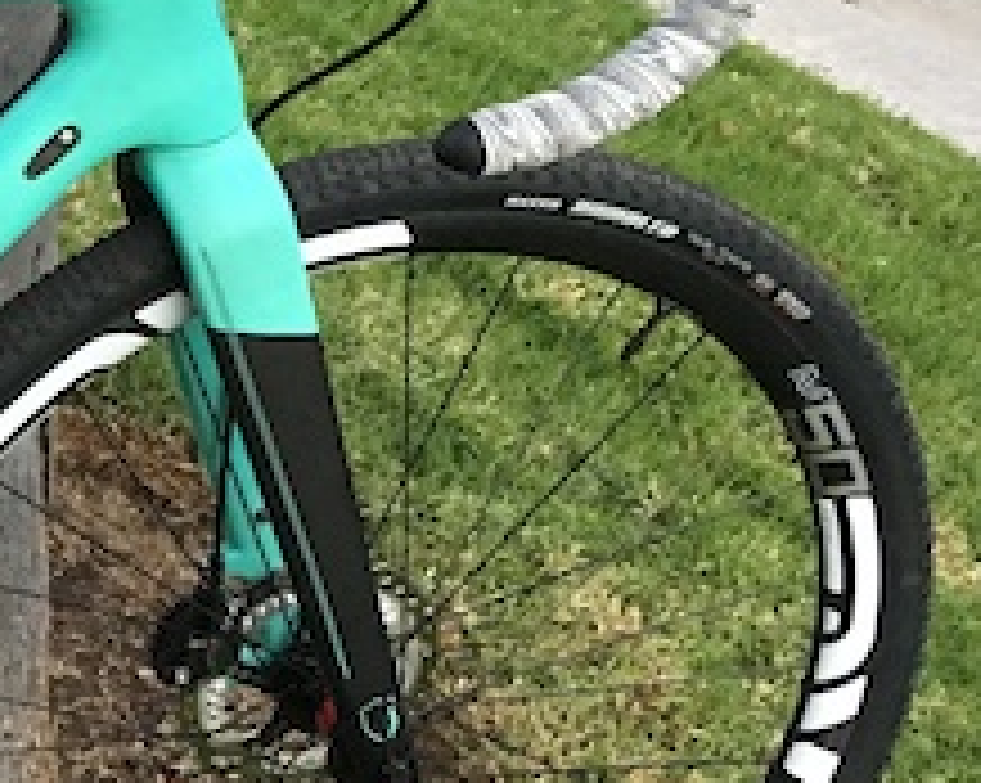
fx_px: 3017
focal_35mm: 104
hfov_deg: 16.4
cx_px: -594
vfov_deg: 14.8
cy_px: 248
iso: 160
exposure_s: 1/30
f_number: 2.2
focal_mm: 4.15
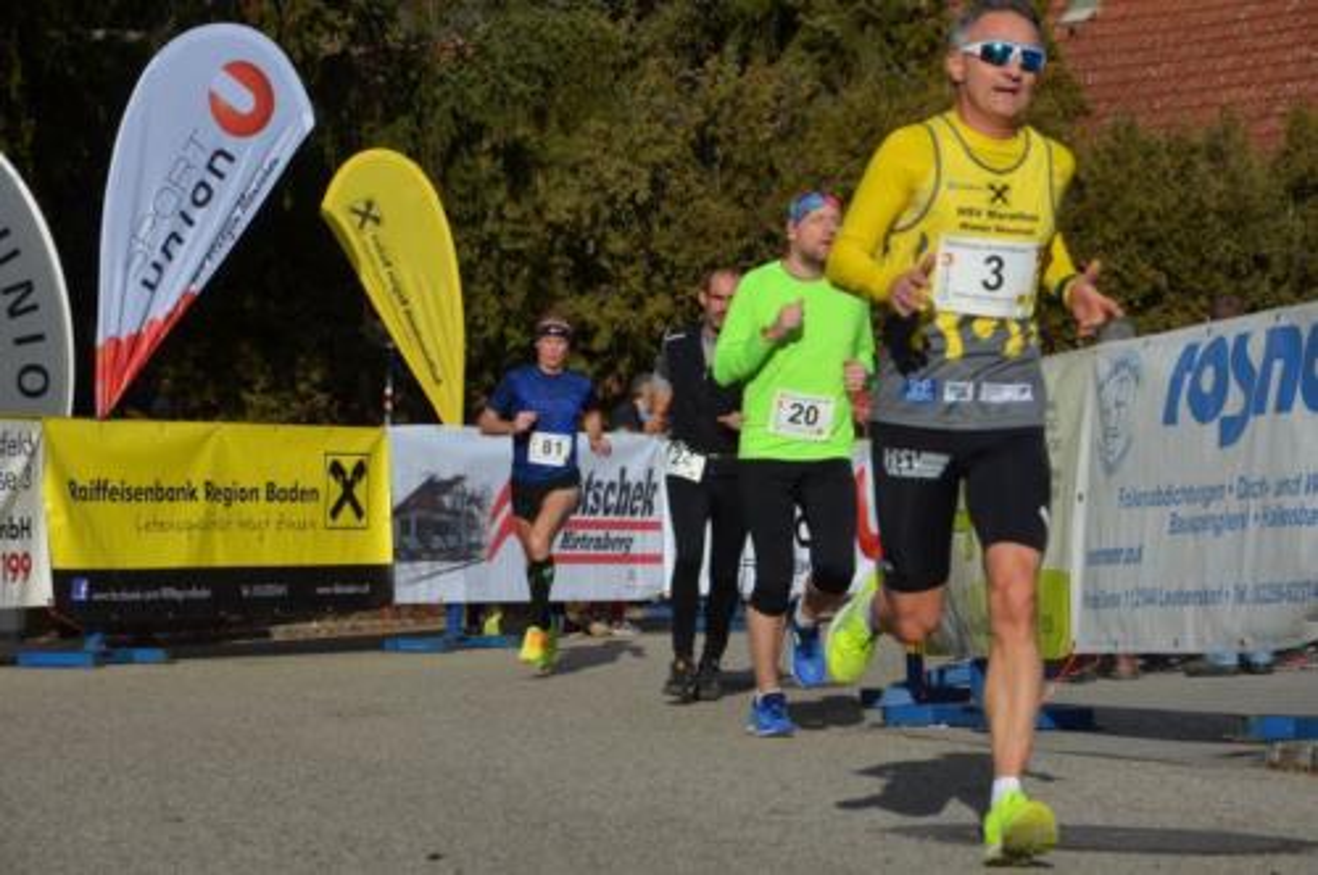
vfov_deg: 10.7
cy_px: 438
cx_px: 659
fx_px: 4662
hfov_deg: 16.1
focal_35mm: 128
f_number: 8
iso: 400
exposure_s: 1/2000
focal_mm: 85
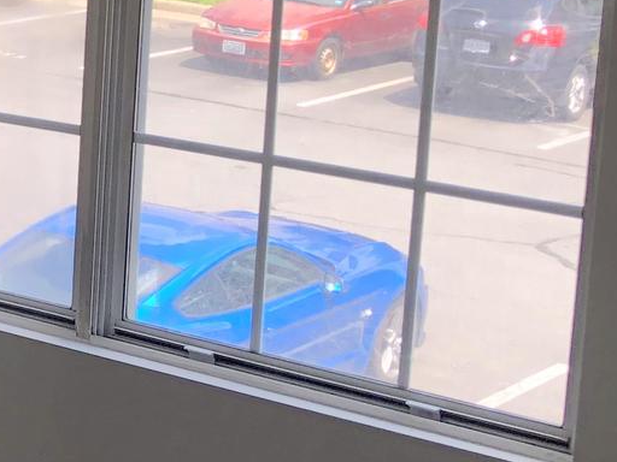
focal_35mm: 112
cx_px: -378
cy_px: 78
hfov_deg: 15.8
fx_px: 1996
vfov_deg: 13.1
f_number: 1.8
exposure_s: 1/120
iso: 25
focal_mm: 3.99
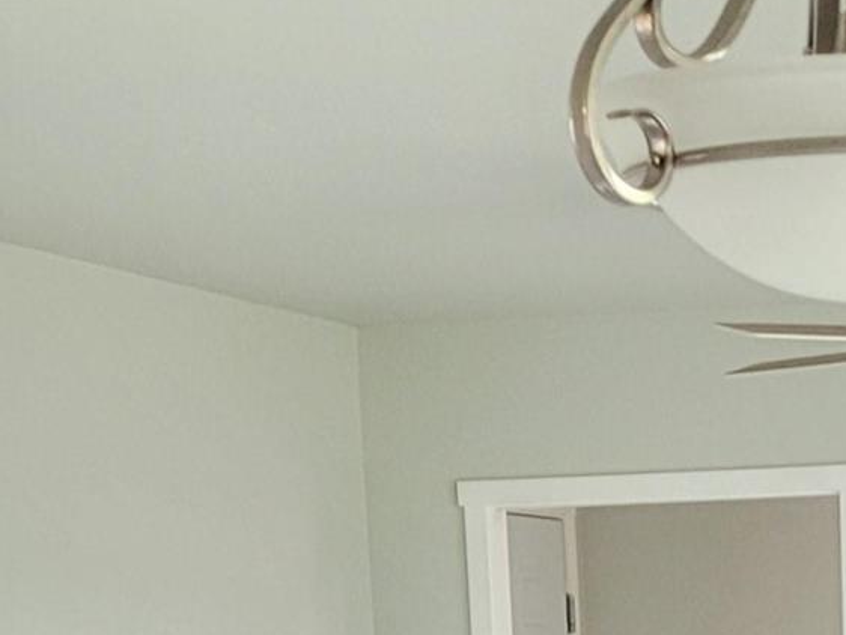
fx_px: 3472
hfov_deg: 13.7
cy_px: 1627
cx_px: 781
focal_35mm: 142
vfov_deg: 9.2
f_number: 1.8
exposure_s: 1/120
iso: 160
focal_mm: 5.4
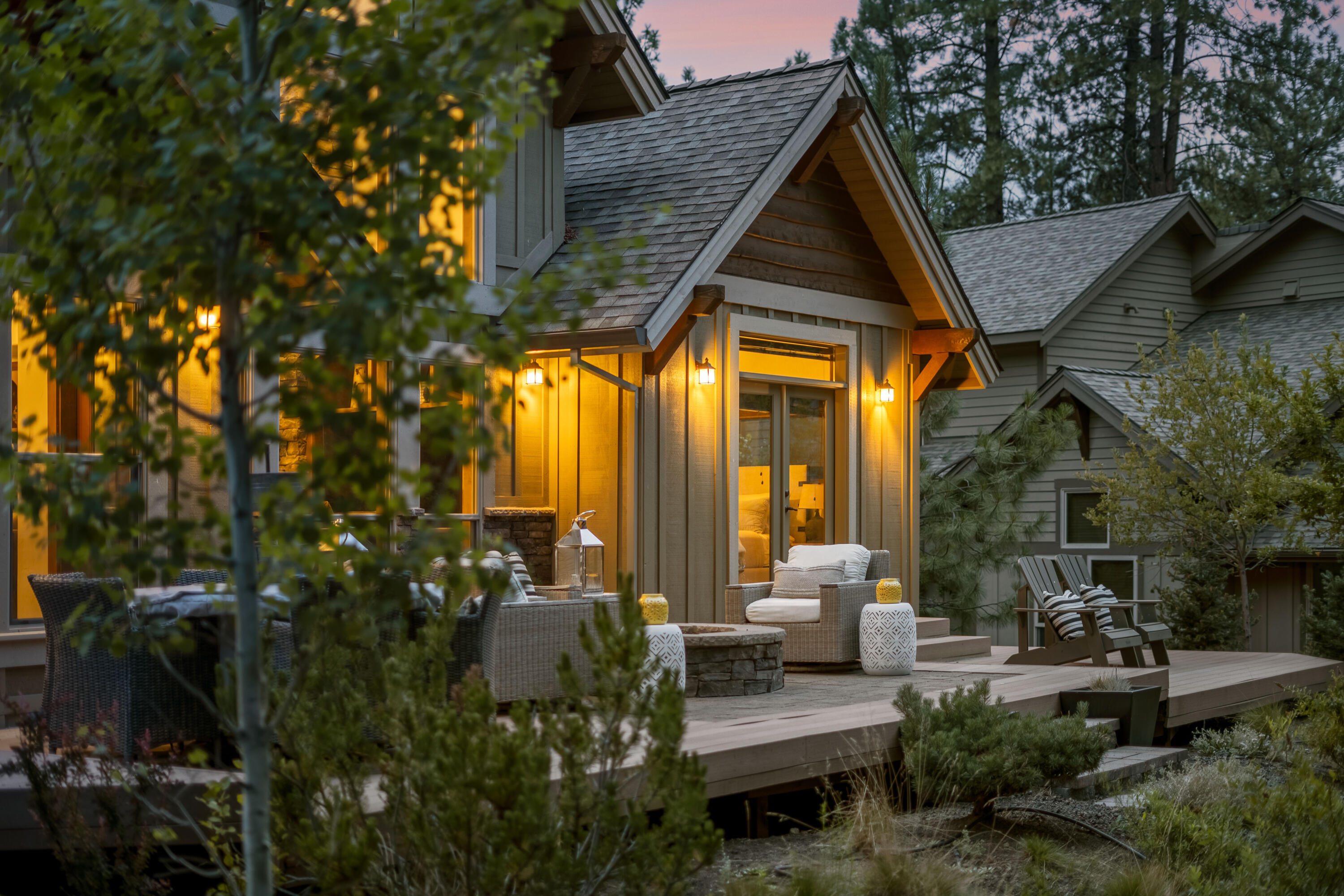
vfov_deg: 27.0
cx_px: 672
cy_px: 448
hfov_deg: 39.6
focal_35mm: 50
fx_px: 1867
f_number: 1.8
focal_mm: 50
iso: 400
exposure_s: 1/200
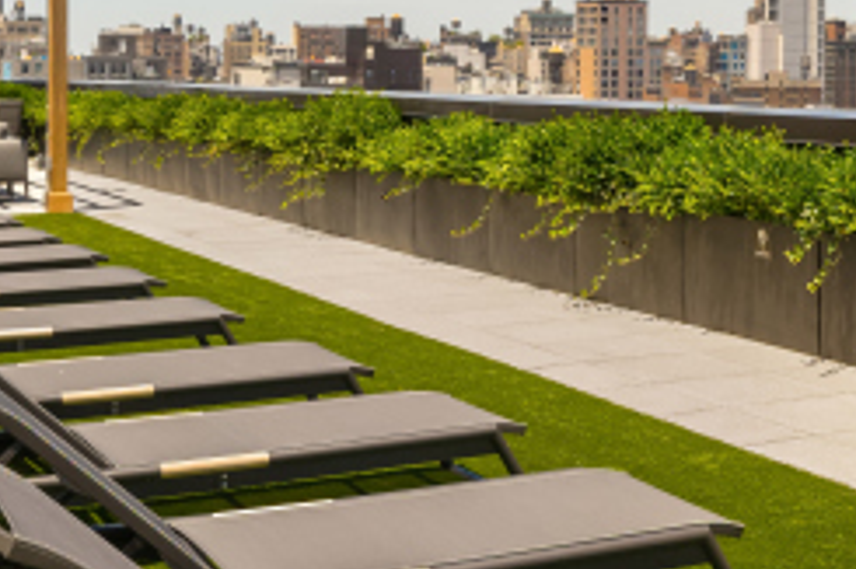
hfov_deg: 28.3
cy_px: 84
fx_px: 1663
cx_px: 666
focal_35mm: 70
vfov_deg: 19.2
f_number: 8
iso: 250
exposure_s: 1/800
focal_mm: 18
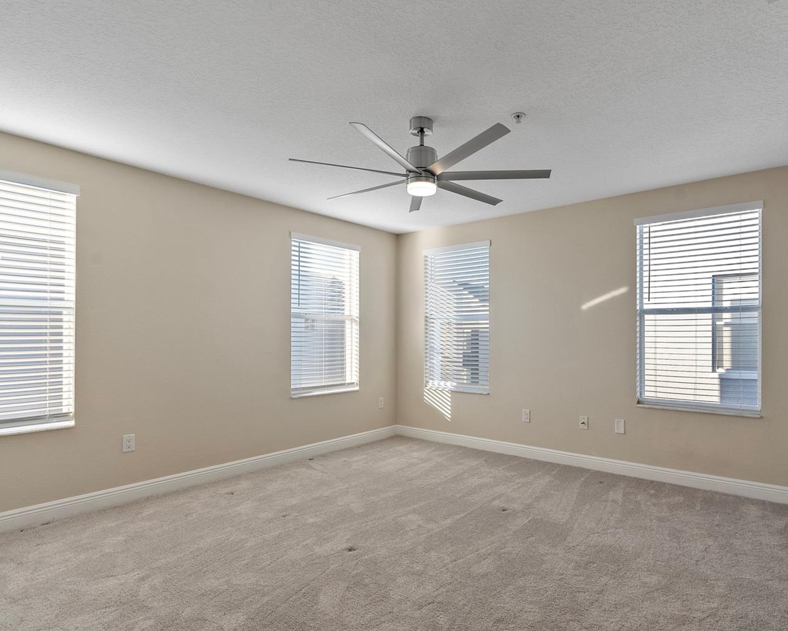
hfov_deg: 83.0
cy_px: 317
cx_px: 439
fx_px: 443
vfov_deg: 70.9
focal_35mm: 19
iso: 250
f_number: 8
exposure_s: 1/13
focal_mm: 16
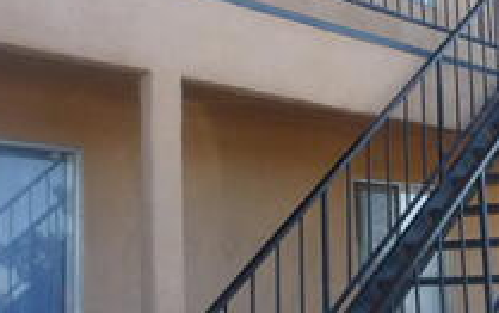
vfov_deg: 19.4
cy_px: 117
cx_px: 370
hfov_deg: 30.1
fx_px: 912
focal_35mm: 67
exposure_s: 1/250
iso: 100
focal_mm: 5.5
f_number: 2.8
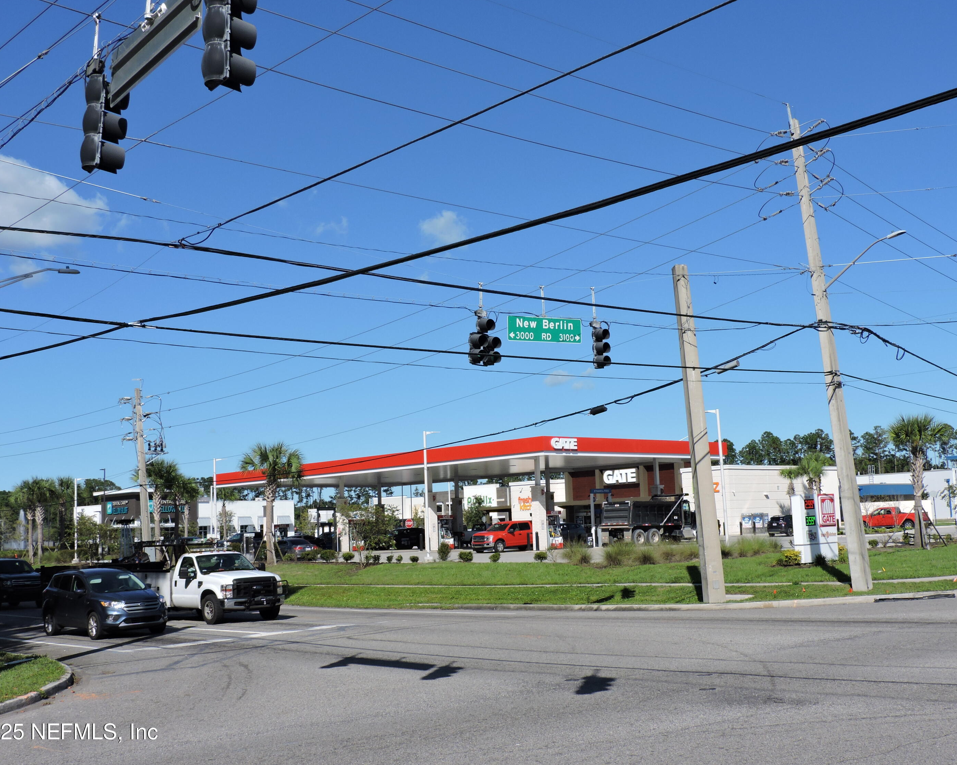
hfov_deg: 43.8
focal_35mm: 42
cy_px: 381
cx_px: 473
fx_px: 1190
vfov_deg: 35.7
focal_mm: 7.1
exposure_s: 1/1250
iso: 100
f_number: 3.7
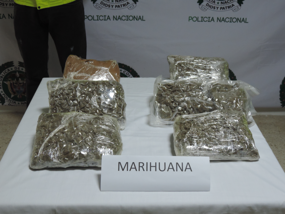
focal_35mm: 47
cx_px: 142
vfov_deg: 30.9
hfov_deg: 40.4
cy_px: 107
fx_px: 387
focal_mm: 8.3
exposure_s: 1/25
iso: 400
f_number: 3.5
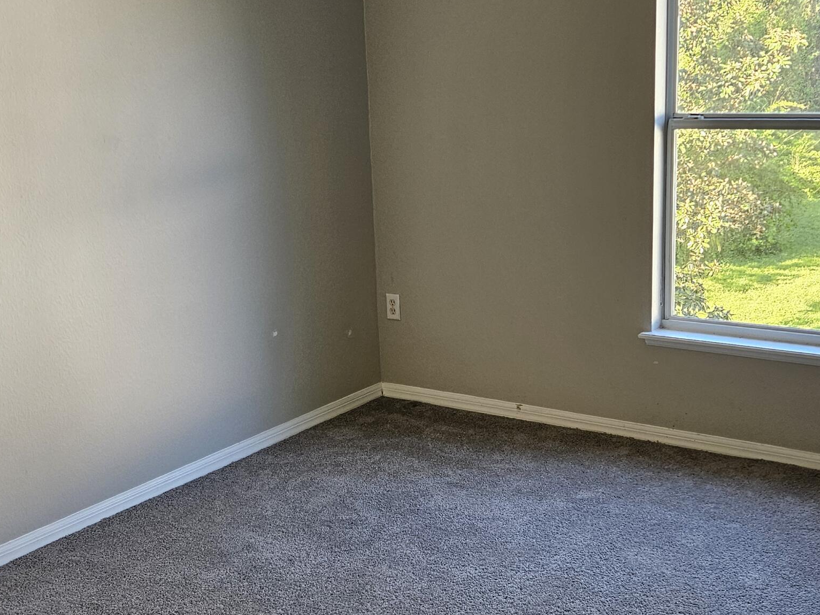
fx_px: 1066
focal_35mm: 45
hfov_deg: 41.7
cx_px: 523
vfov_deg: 32.2
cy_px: 296
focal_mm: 5.4
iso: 160
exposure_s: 1/180
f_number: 1.8
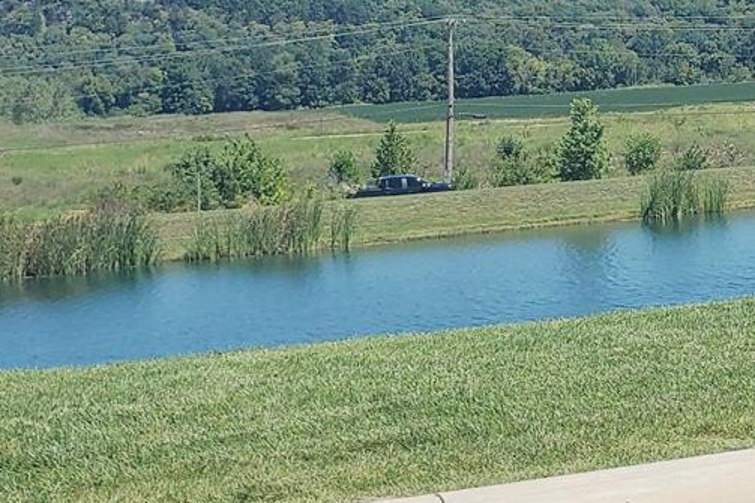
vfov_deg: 15.5
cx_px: 938
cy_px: -33
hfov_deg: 21.7
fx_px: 1803
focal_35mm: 86
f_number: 2.4
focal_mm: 4.3
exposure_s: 1/1858
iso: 50
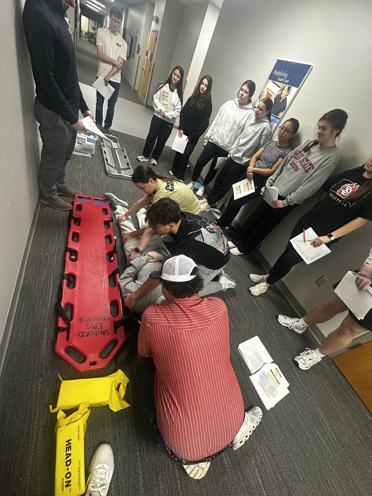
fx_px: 201
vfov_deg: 102.1
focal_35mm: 14
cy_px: 248
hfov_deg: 85.7
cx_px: 186
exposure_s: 1/60
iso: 400
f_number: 2.2
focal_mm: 2.22
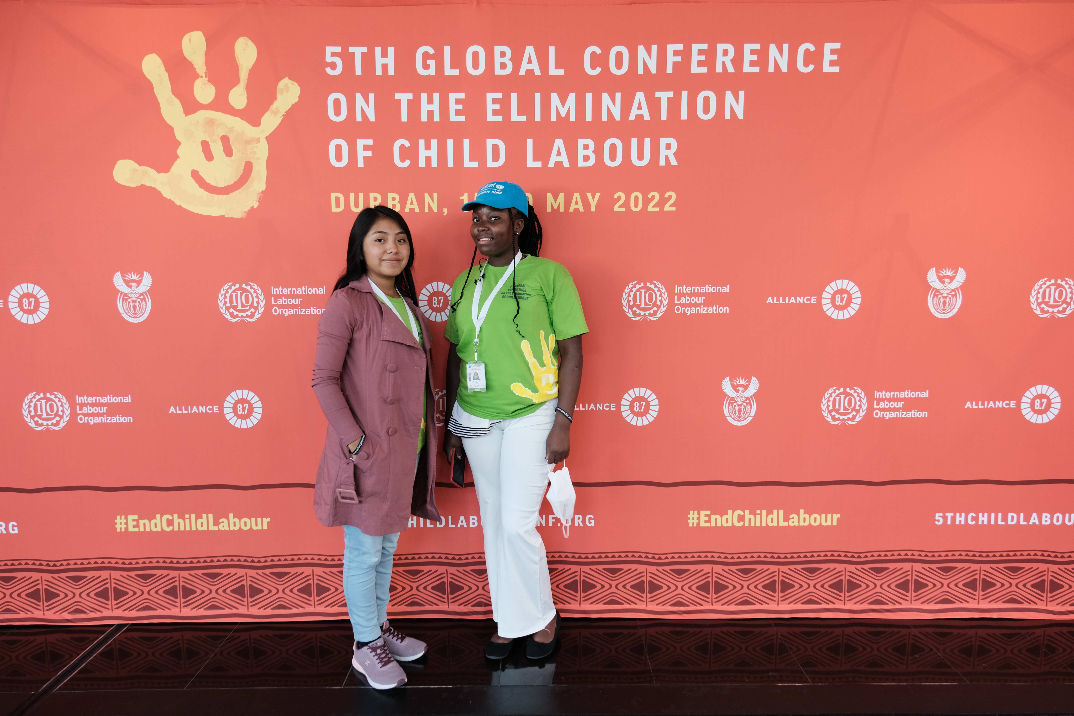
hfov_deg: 73.7
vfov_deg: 53.1
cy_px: 358
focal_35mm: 24
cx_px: 537
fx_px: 716
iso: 500
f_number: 4
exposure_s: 1/20
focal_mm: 16
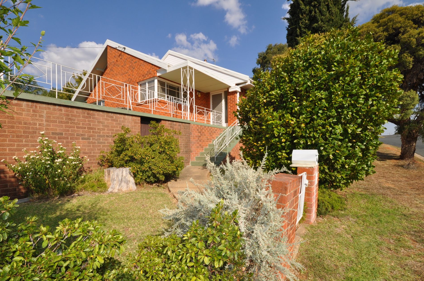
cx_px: 206
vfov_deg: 70.2
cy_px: 149
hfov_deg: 93.3
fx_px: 200
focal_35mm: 17
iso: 200
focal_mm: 10
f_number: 14
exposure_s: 1/200
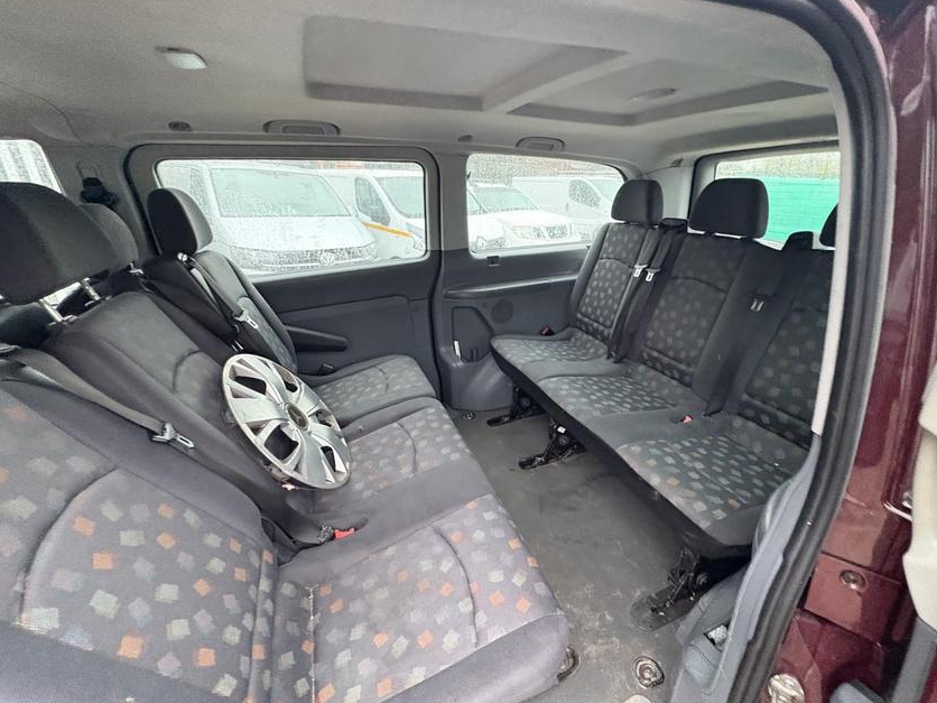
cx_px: 495
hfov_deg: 98.1
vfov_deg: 81.7
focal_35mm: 15
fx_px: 406
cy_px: 348
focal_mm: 2.22
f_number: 2.2
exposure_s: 1/60
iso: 800
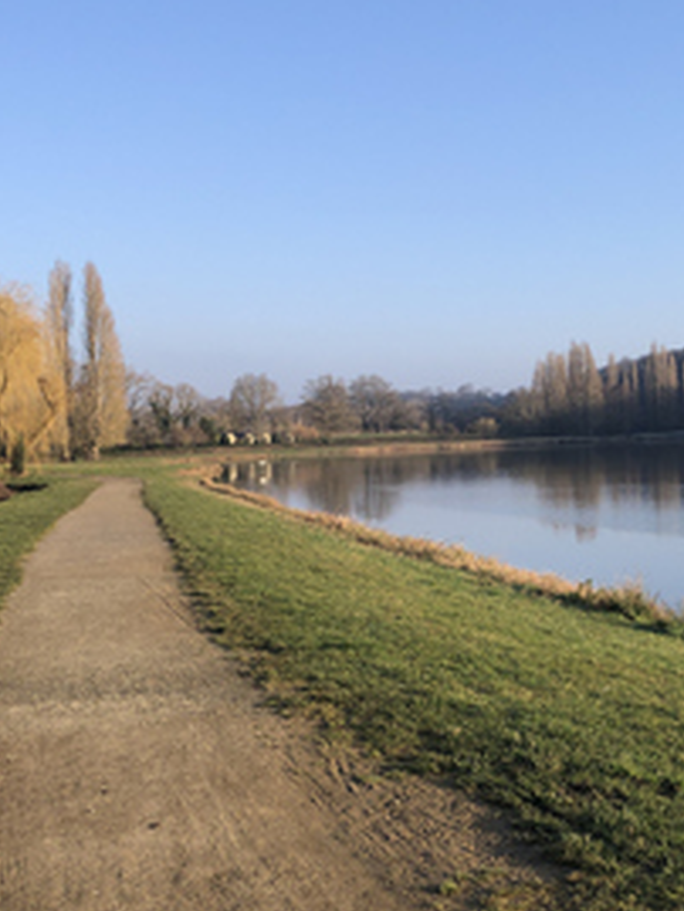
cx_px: 518
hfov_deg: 28.7
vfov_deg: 38.1
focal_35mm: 50
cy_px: 518
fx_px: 1316
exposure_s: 1/842
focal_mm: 3.99
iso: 20
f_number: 1.8
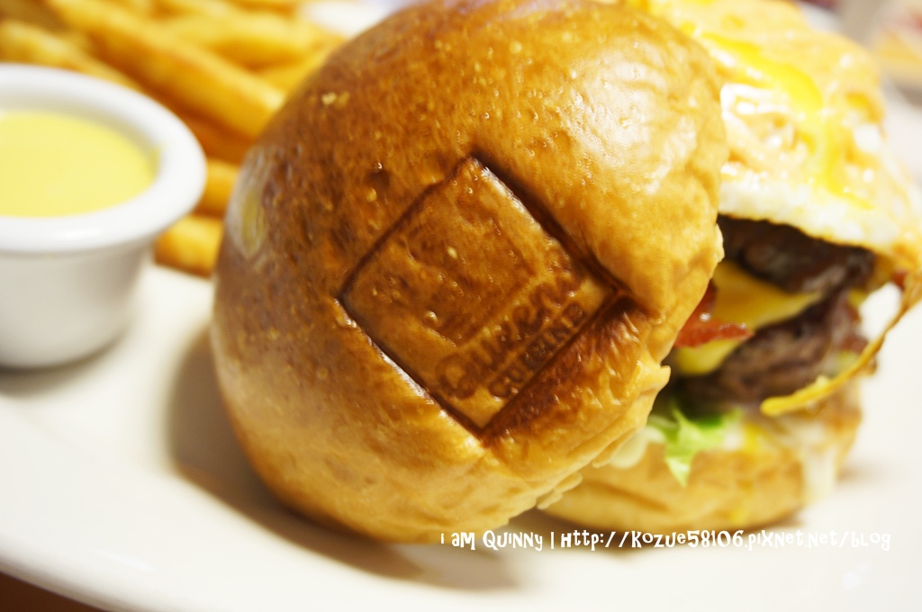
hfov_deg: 48.0
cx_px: 461
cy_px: 306
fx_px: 1036
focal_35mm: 40
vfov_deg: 32.9
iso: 200
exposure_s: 1/3
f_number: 4.5
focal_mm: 27
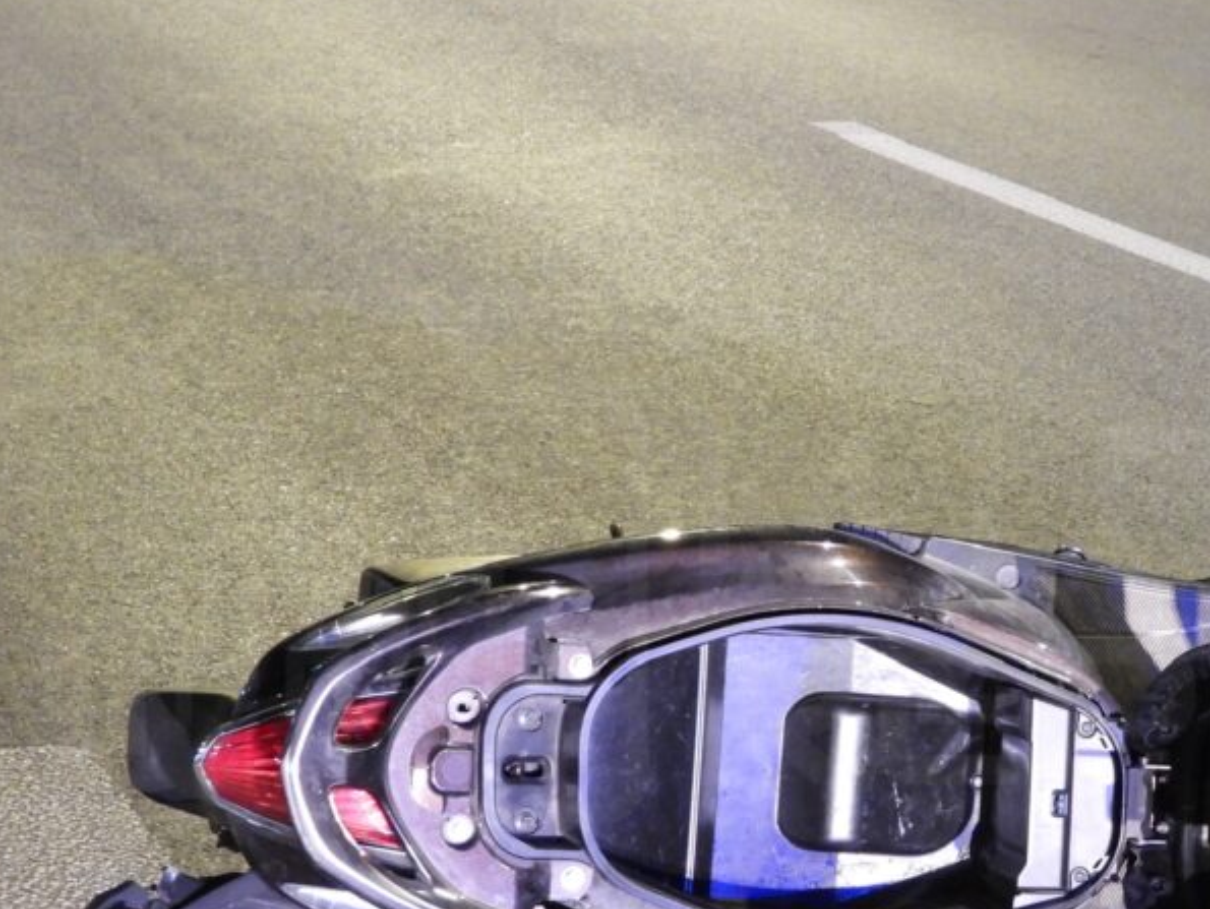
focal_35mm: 129
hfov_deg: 15.2
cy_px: 752
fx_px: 4512
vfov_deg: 11.5
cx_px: 1019
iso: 800
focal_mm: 13.5
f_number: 3.5
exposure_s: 1/5
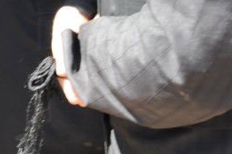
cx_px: -152
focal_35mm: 120
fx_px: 773
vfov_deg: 10.5
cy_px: -153
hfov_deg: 15.3
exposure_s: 1/80
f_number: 6.3
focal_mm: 18
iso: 200
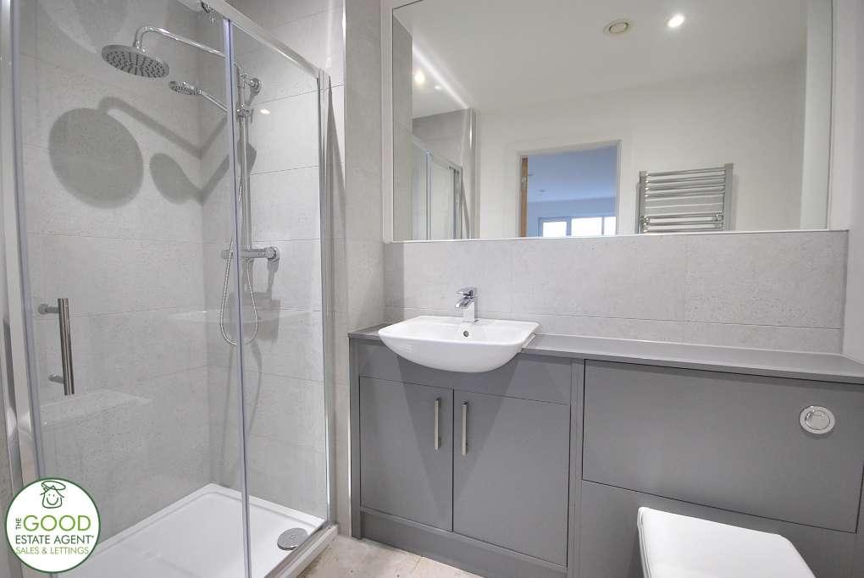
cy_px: 289
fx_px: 360
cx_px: 432
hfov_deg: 100.3
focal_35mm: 15
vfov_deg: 77.5
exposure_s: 1/30
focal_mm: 10
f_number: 4
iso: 360
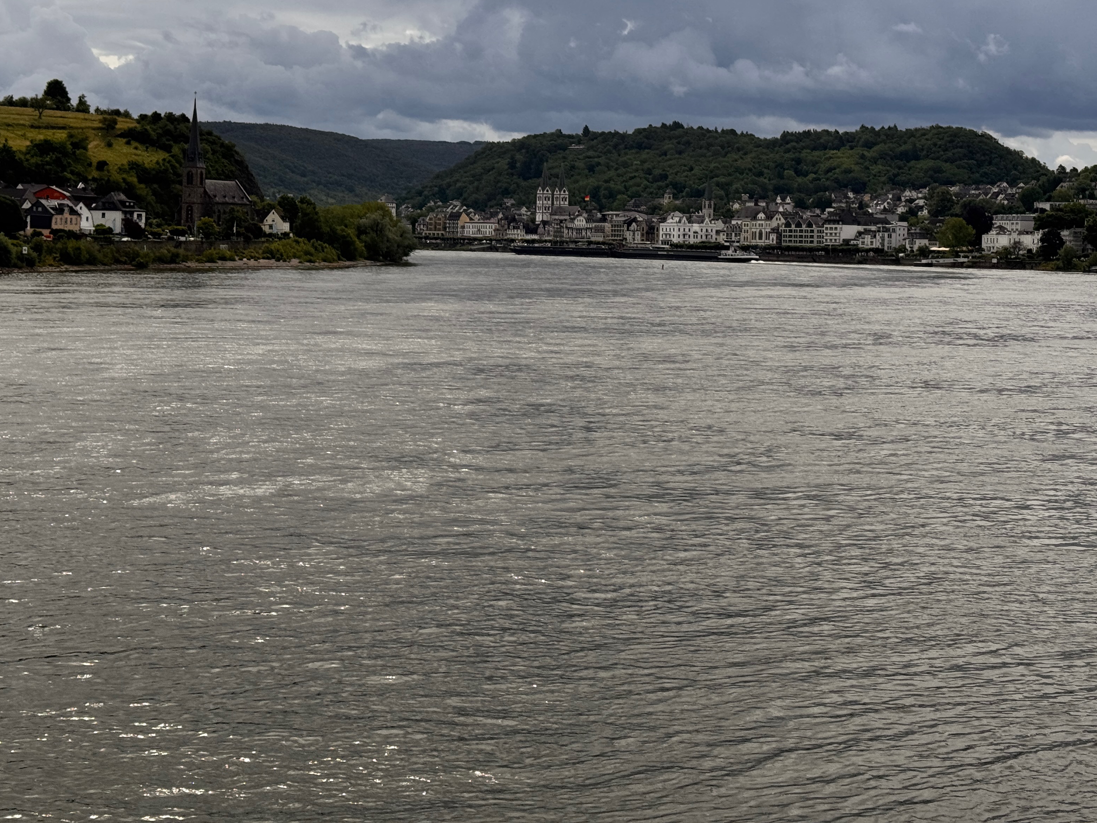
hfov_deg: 31.2
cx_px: 616
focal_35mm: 62
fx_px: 1965
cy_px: 292
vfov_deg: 23.6
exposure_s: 1/7937
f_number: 1.78
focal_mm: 6.76
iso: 64
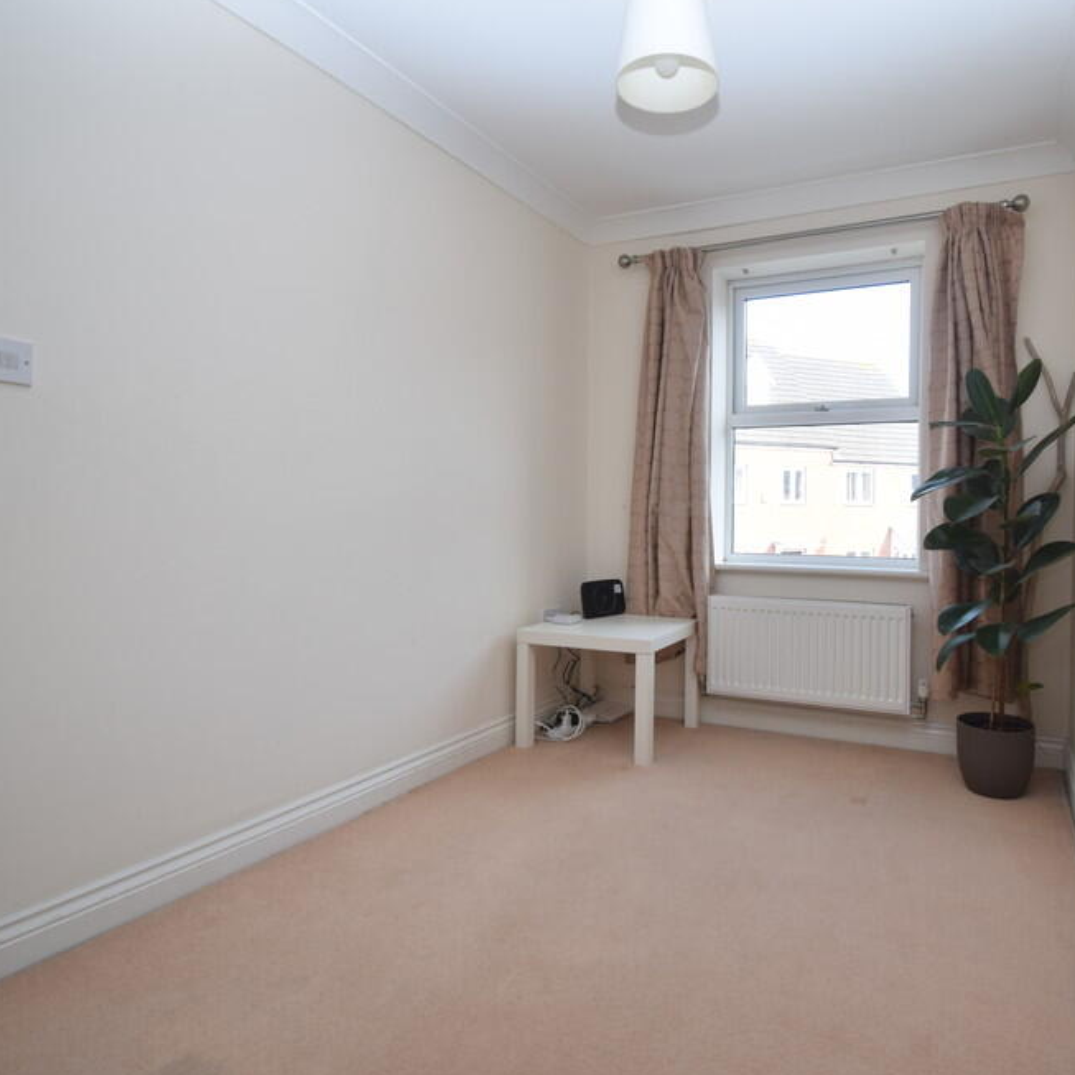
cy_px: 539
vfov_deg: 74.8
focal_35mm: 20
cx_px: 675
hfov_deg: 73.5
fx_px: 703
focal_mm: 10
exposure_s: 1/125
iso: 400
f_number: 5.6
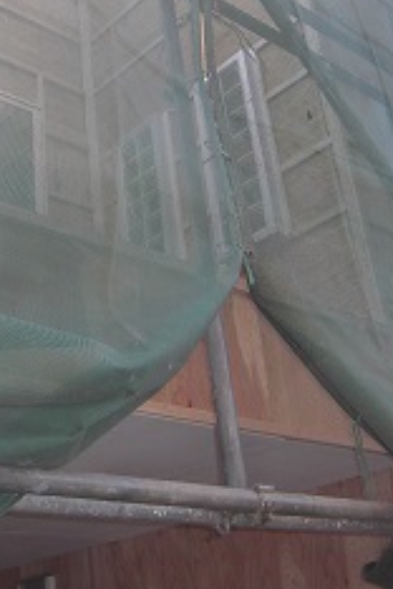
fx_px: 917
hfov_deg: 24.0
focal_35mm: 56
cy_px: 225
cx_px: 106
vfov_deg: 35.5
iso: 50
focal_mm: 4.9
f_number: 2.6
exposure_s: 1/160
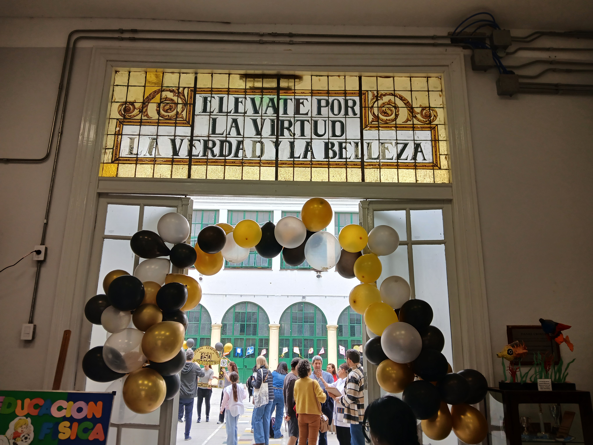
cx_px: 296
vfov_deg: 53.1
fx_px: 445
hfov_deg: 67.3
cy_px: 222
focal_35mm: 26
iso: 40
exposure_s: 1/100
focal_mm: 3.98
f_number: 1.8
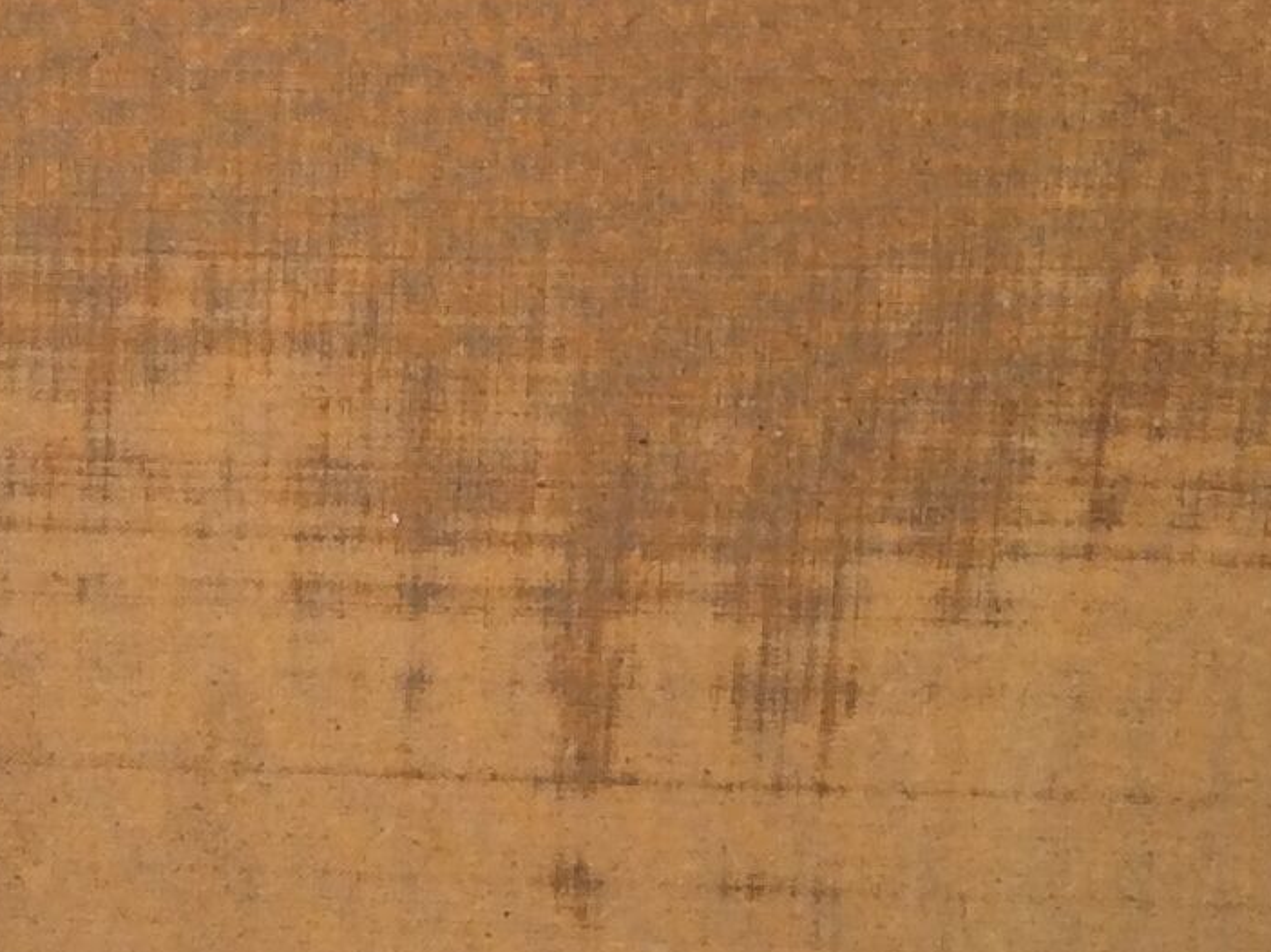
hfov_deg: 16.0
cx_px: -286
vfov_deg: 12.5
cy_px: 414
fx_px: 4331
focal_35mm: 118
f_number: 2.4
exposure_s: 1/123
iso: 32
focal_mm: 3.3
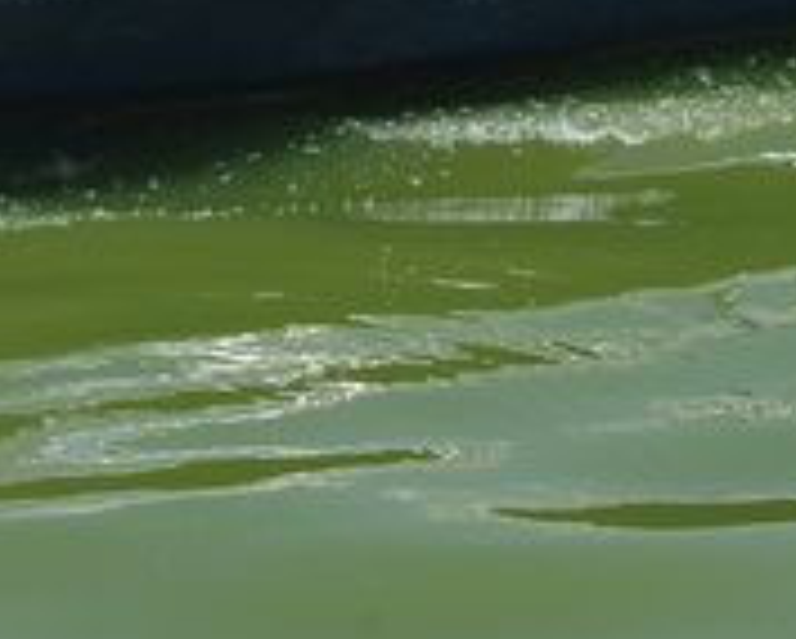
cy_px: -153
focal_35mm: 356
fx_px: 8396
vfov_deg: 4.3
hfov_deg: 5.4
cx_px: -292
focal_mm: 70
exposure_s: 1/350
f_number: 11
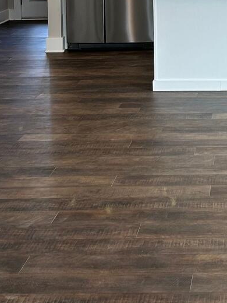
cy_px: -12
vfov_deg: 19.0
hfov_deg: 14.5
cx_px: 239
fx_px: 874
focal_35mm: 100
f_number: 1.5
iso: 50
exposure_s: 1/120
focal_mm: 5.7
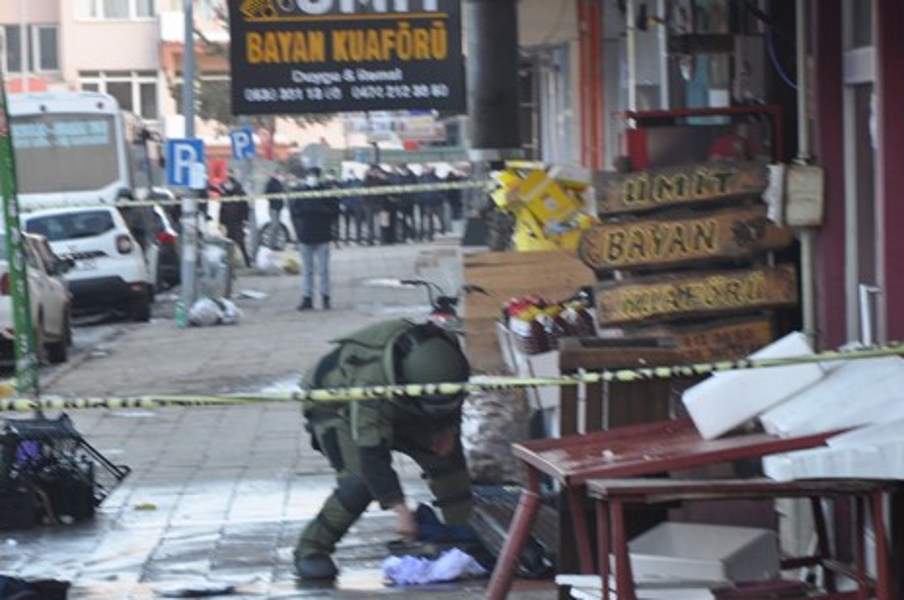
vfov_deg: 6.2
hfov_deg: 9.3
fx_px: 5534
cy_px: 384
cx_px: 462
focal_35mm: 221
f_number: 5.6
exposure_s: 1/25
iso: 200
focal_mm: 105
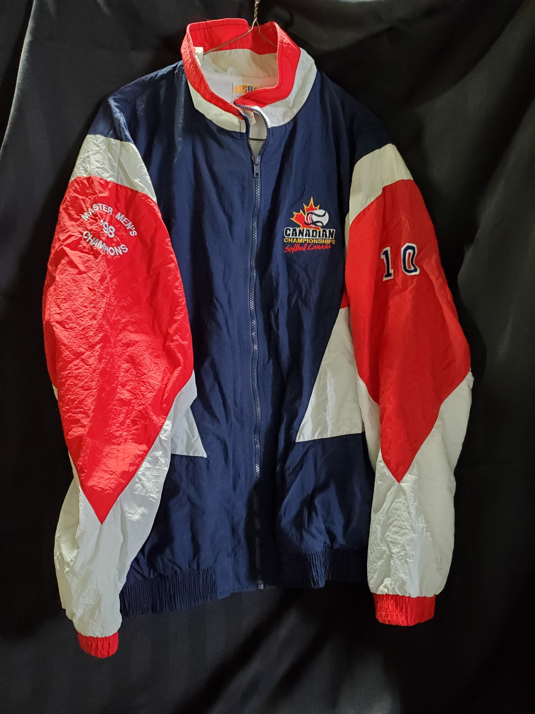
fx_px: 536
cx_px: 268
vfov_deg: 67.3
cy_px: 357
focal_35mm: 26
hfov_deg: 53.1
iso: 500
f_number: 1.5
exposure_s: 1/39
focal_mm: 4.3
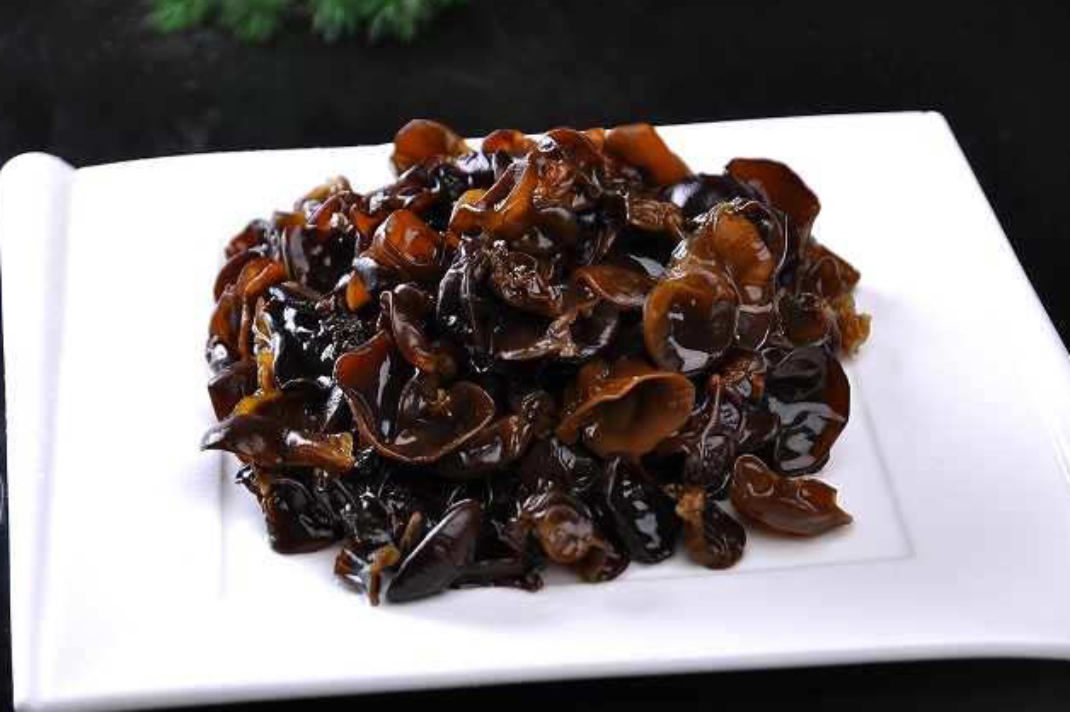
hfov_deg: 16.7
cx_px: 525
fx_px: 3654
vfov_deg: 11.1
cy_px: 358
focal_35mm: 123
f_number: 7.1
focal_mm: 80
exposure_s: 1/125
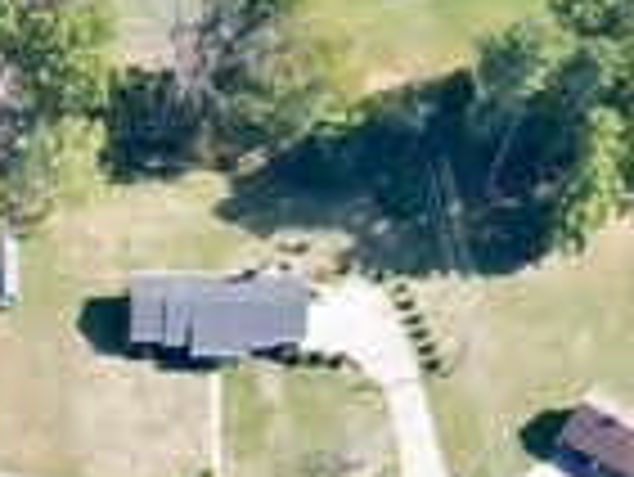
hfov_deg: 12.6
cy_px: 1242
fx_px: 2658
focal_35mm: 145
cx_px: -434
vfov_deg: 9.0
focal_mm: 6.72
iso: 140
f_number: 1.7
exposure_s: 1/640
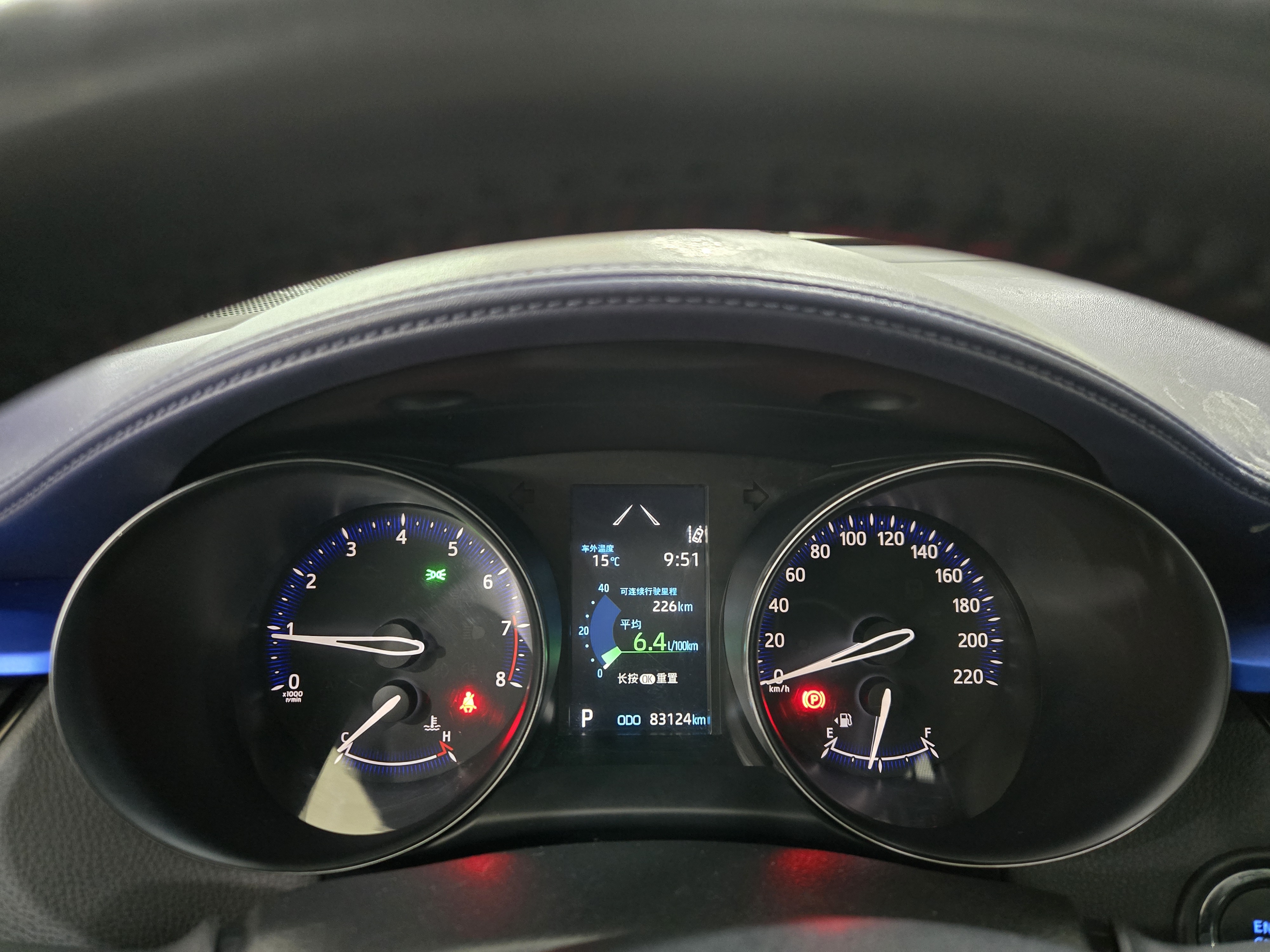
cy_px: 476
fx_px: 844
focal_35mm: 23
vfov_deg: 58.9
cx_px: 635
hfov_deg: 73.9
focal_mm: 5.4
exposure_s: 1/33.3
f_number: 1.8
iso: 1250
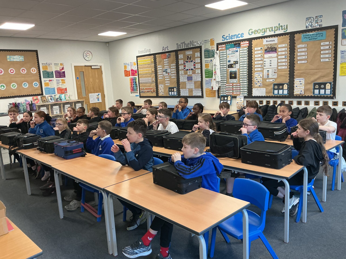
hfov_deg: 61.7
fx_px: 290
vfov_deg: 48.2
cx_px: 173
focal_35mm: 29
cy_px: 130
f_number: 1.8
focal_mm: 3
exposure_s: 1/60
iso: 125
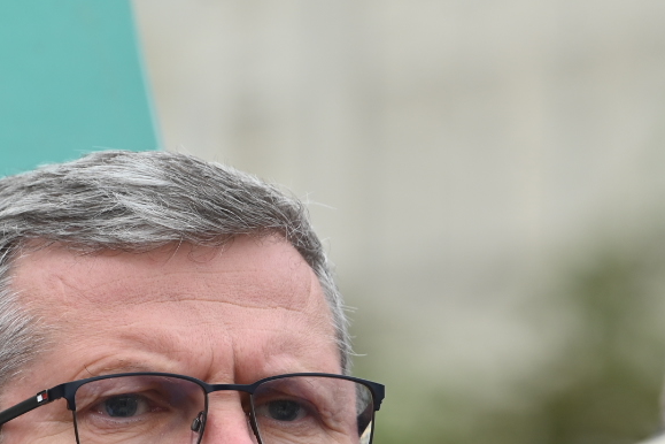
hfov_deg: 4.1
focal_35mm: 504
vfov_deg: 2.7
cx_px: 209
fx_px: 9309
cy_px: 508
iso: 100
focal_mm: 180
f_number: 4.5
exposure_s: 1/400
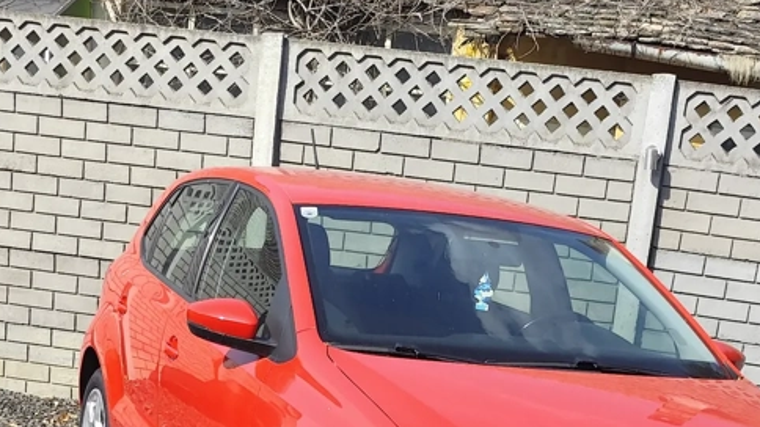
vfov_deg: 16.6
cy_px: 535
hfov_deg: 30.5
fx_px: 1390
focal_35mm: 69
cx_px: 460
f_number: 1.65
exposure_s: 1/612
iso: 50
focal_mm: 6.19
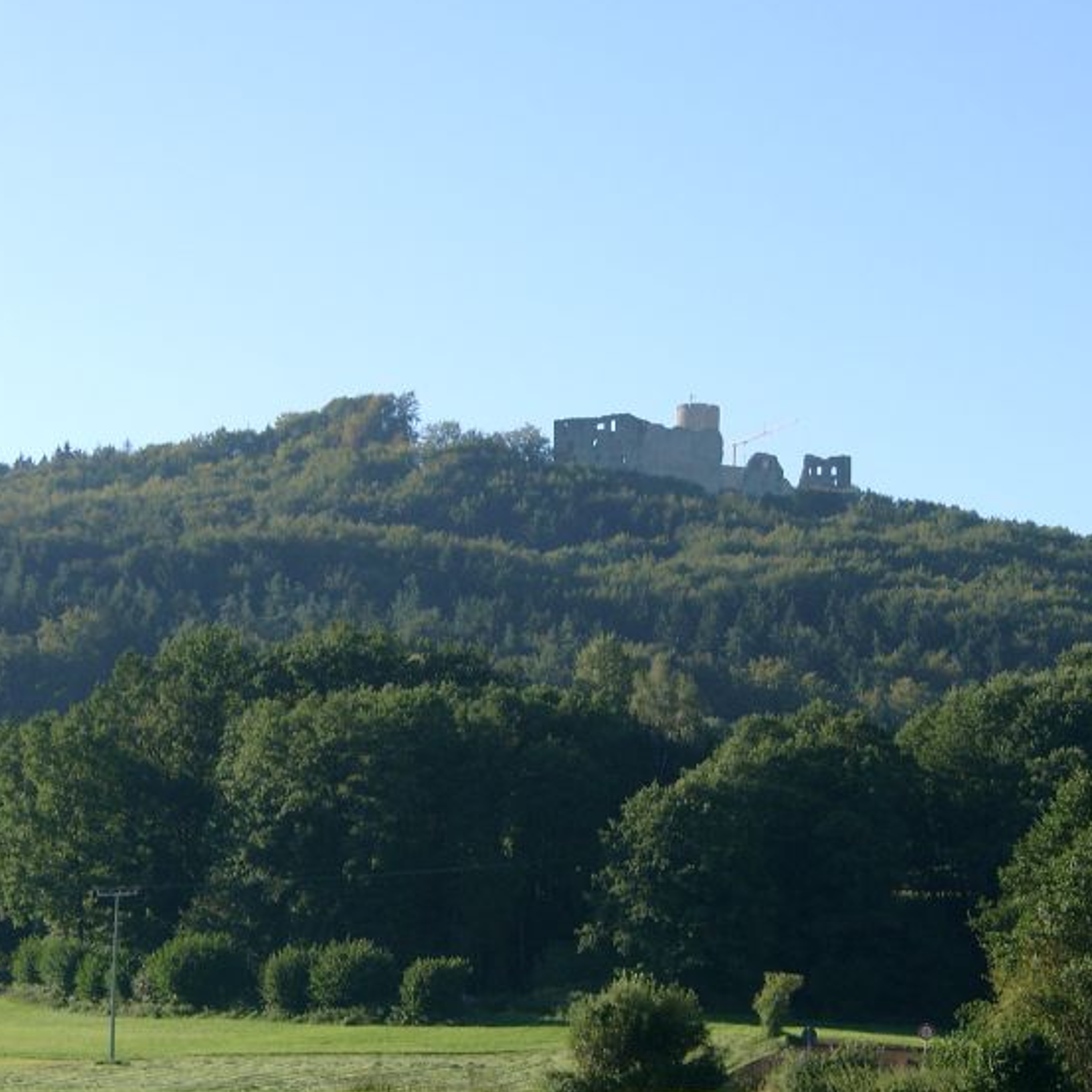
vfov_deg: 13.6
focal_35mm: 128
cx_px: 558
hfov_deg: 13.6
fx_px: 4568
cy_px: 518
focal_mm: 20.74
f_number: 4
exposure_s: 1/315
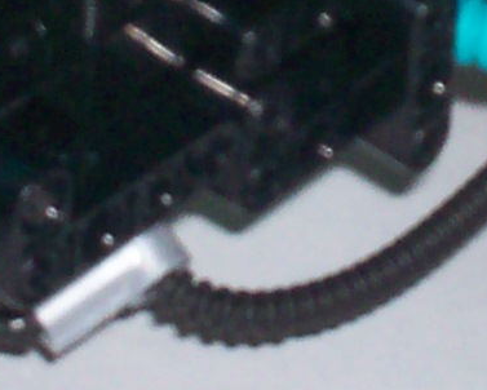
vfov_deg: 6.3
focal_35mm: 240
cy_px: -355
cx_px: 509
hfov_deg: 8.0
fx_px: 3461
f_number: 4.5
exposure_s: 1/60
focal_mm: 6
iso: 140
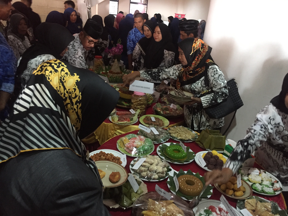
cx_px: 144
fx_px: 241
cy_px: 108
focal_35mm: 29
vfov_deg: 48.2
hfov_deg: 61.7
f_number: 2.2
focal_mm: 4.15
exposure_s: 1/17
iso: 320
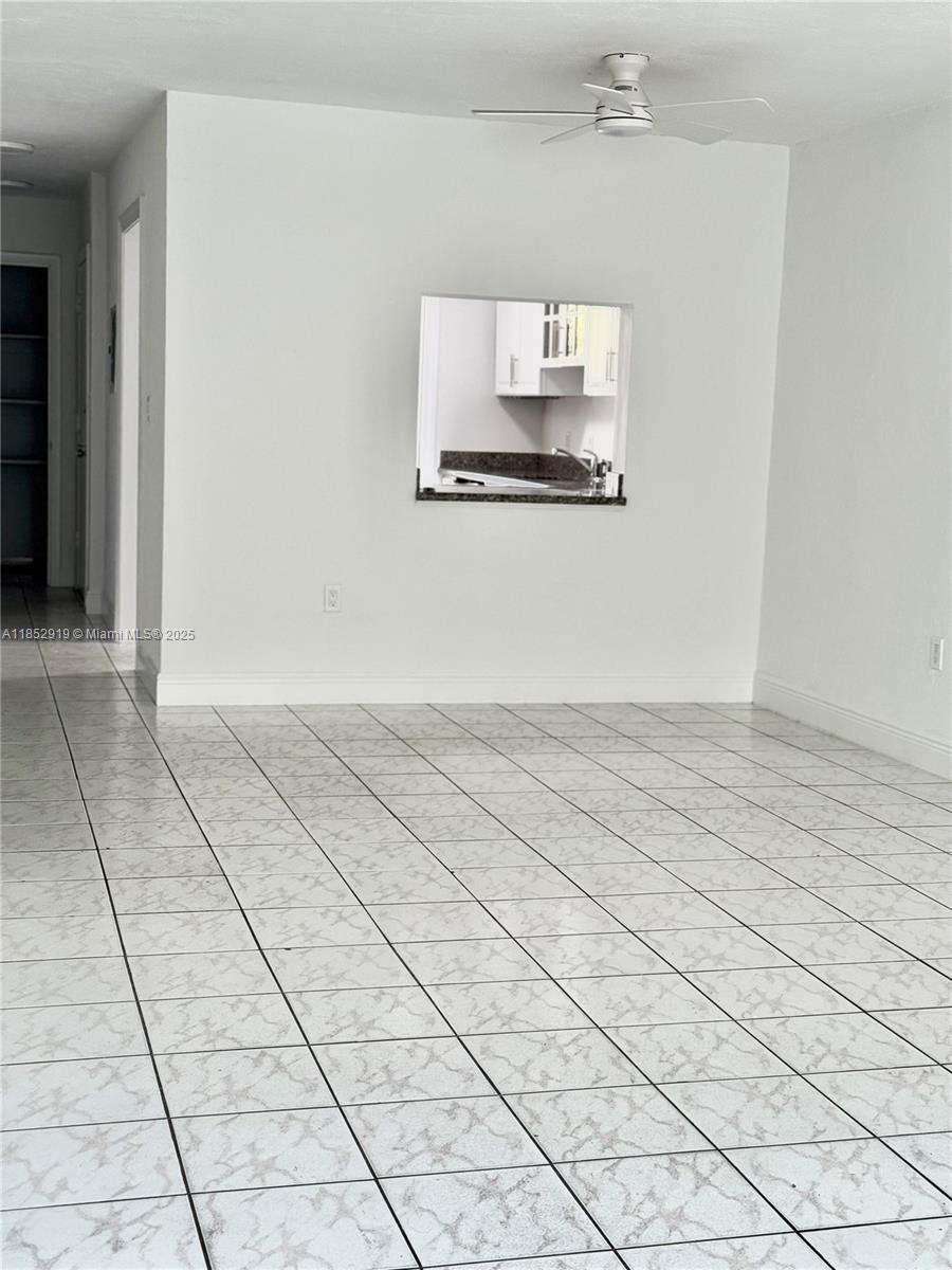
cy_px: 635
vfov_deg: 39.7
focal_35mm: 48
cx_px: 476
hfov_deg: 30.3
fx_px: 1760
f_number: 1.78
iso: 100
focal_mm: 6.76
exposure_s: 1/120
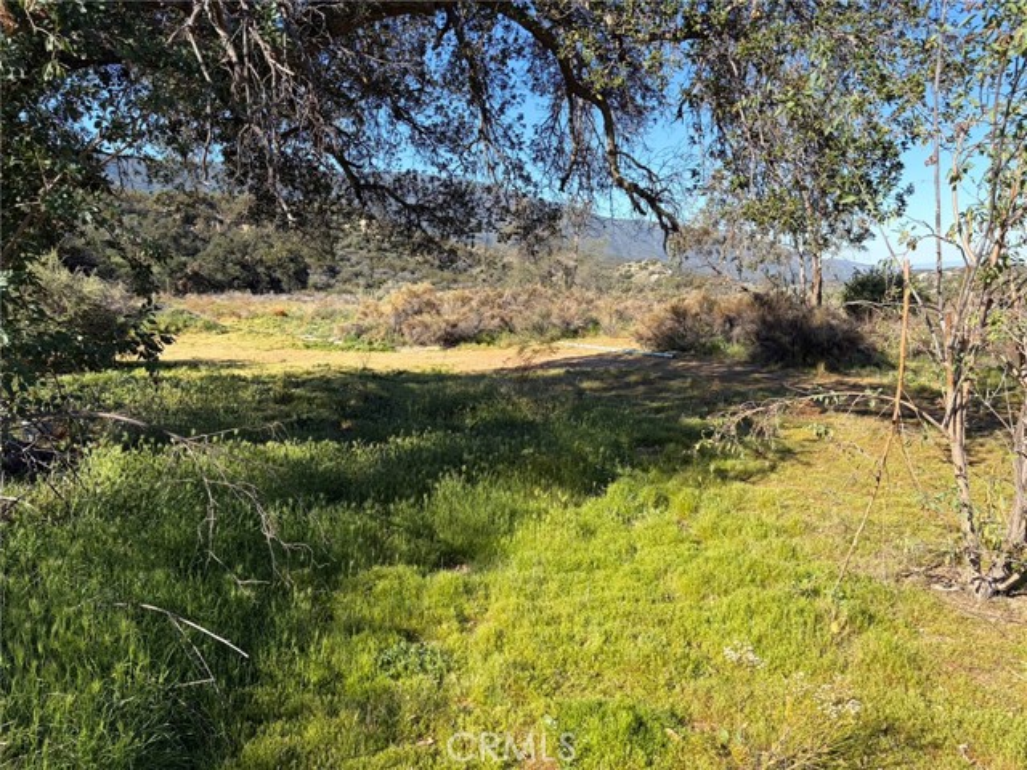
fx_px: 771
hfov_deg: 67.3
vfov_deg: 53.1
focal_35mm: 26
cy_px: 385
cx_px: 514
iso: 50
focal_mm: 5.96
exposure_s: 1/1667
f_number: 1.6
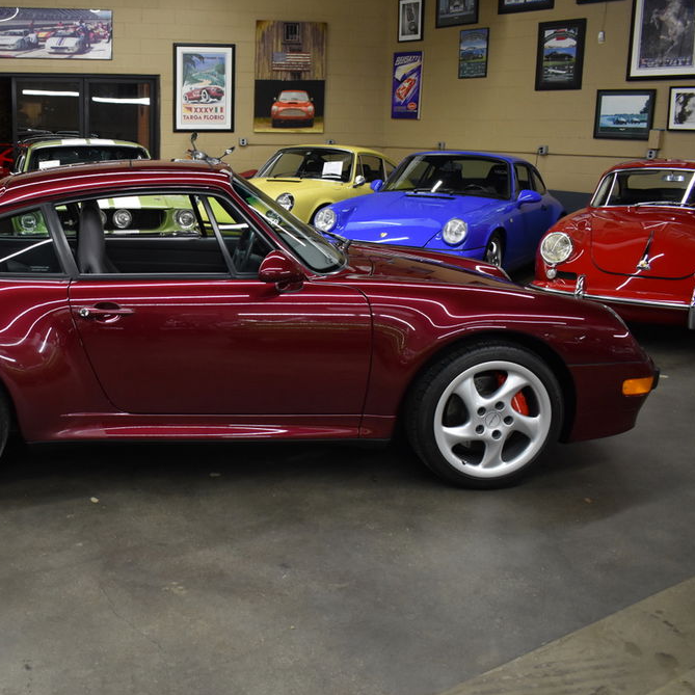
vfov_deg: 42.8
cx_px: 166
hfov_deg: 41.5
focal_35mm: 39
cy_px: 344
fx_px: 886
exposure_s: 1/125
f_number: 3.8
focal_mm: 20
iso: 1250
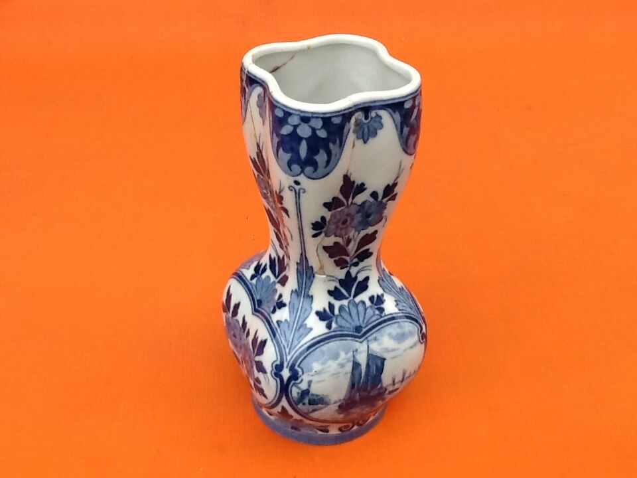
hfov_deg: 42.9
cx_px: 318
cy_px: 239
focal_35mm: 44
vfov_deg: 32.9
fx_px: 810
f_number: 2.4
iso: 40
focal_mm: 2.03
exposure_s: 1/186
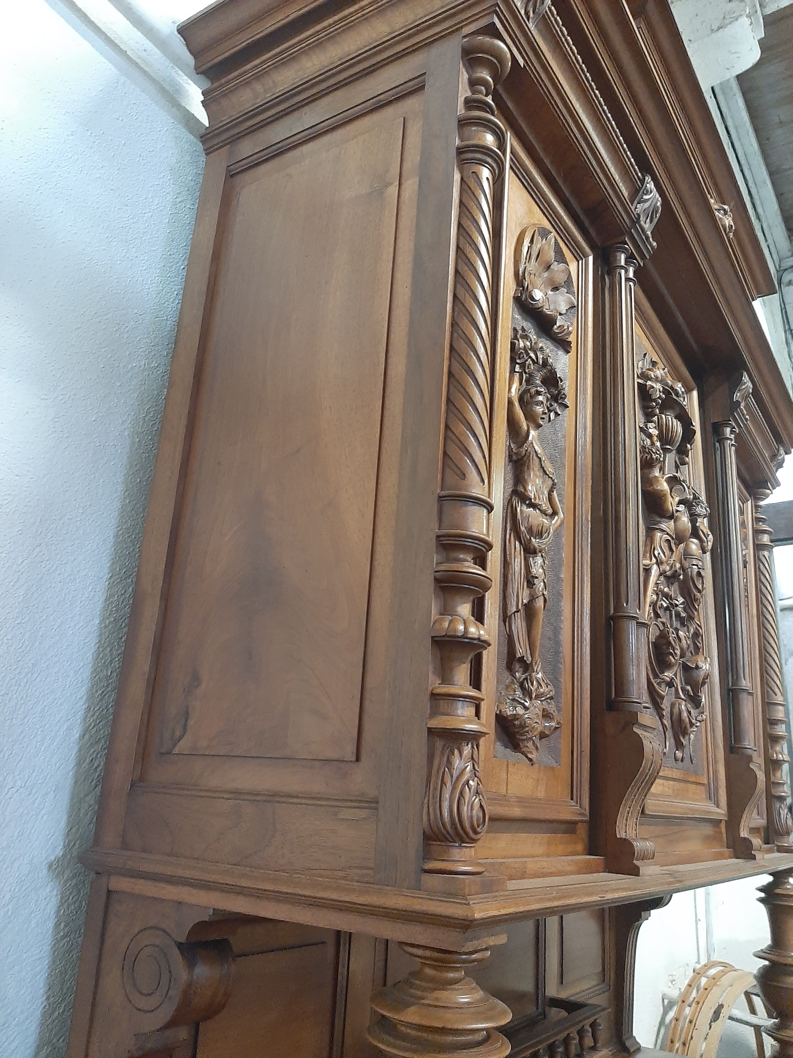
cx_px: 396
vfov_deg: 67.3
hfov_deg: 53.1
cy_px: 529
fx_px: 794
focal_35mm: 26
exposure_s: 1/25
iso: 320
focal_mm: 3.93
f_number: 1.7
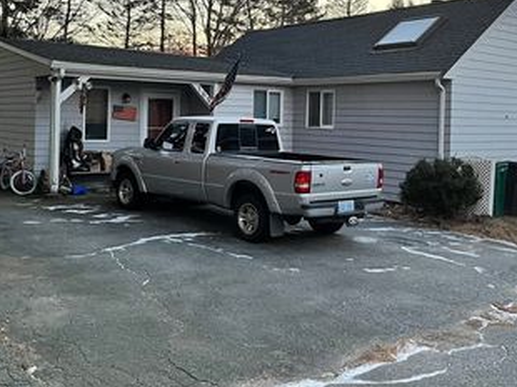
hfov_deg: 44.8
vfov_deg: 33.9
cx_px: 253
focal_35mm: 42
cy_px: 116
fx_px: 627
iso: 125
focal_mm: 5.1
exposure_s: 1/93
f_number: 1.6
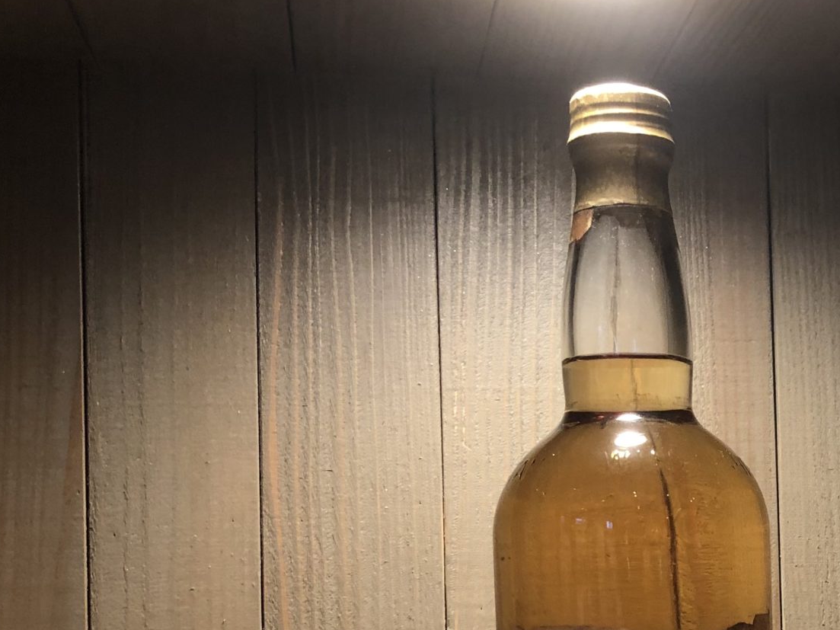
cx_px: 857
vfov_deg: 22.0
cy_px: 575
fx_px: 1577
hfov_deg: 27.9
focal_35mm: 65
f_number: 1.8
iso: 40
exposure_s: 1/20
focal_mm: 3.99
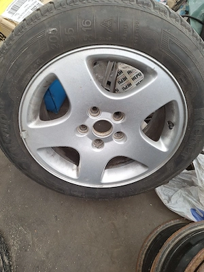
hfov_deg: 58.9
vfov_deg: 73.9
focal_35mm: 23
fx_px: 181
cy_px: 136
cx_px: 102
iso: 50
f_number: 1.8
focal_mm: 5.54
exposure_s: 1/100
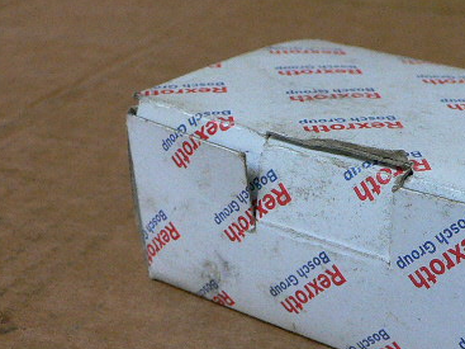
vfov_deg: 24.0
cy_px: 209
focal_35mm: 61
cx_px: 392
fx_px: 819
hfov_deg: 30.7
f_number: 2.8
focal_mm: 4.6
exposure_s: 1/40
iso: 200
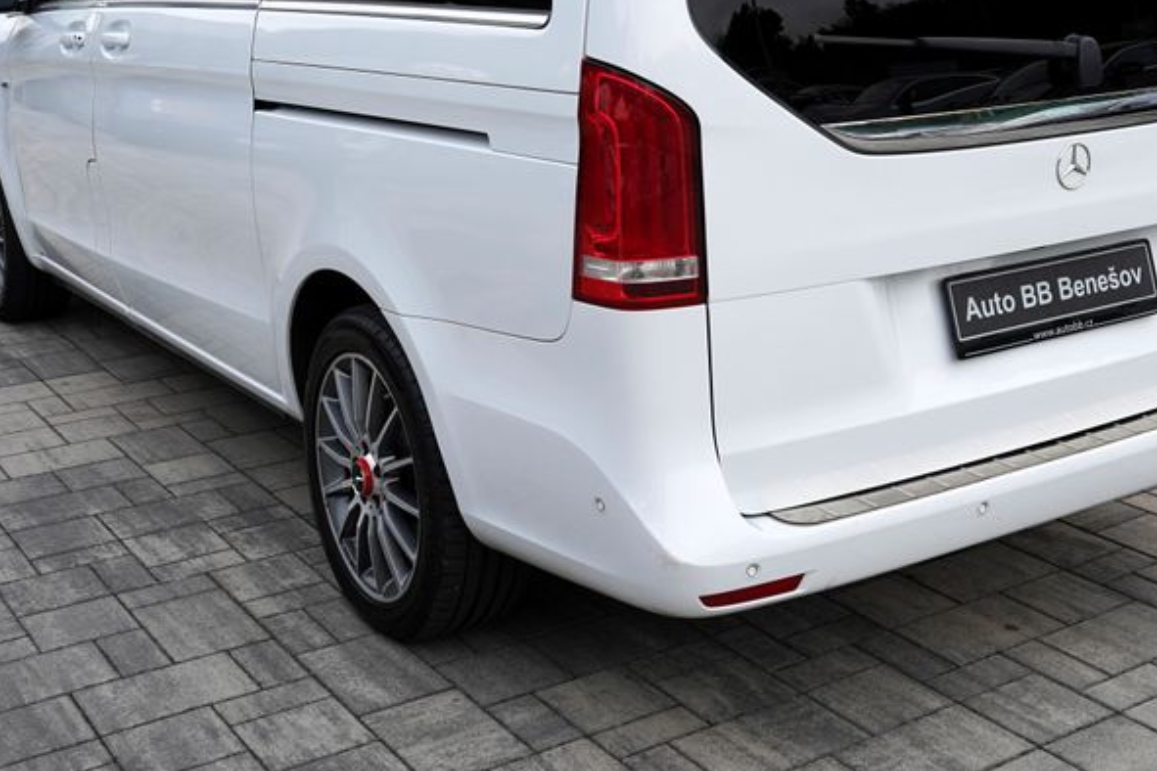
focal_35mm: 52
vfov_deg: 25.5
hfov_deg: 38.1
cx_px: 683
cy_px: 140
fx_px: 1671
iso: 100
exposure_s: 1/160
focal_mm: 30
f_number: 5.6
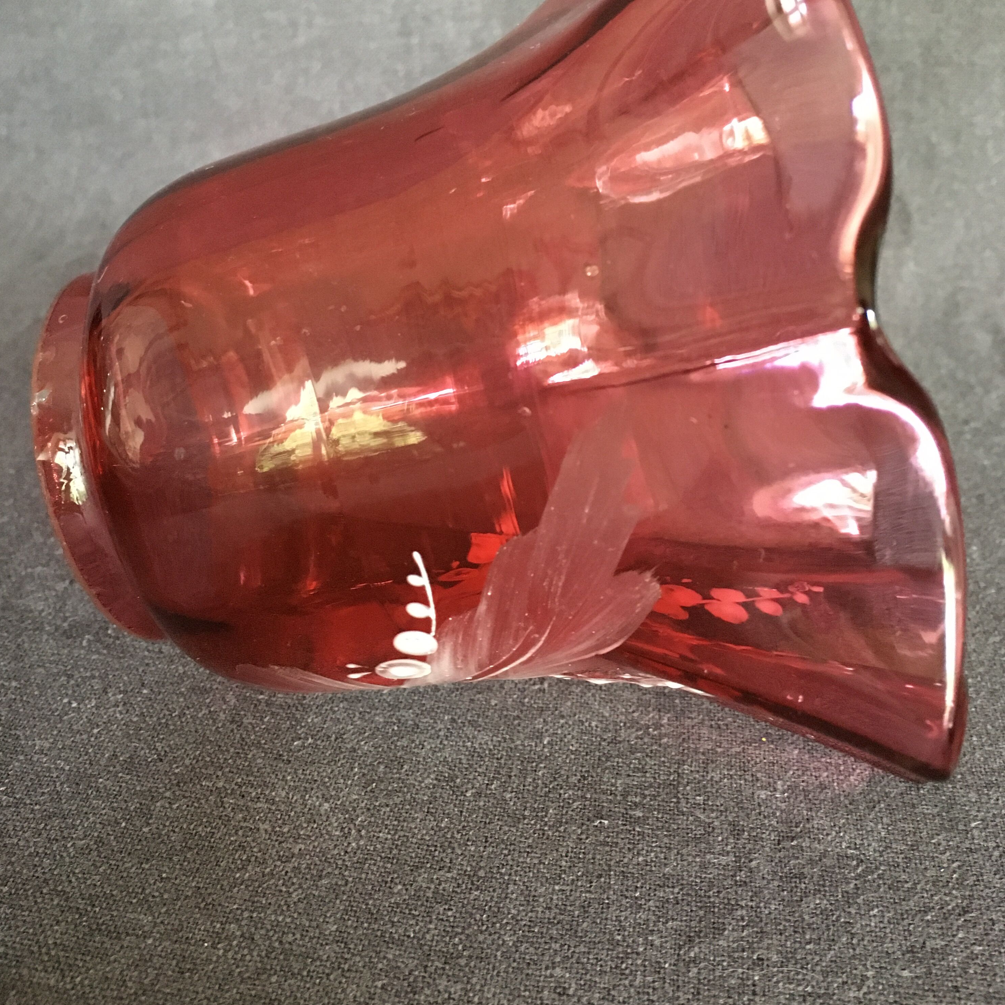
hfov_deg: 47.2
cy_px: 348
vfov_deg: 46.6
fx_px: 1150
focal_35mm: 35
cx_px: 507
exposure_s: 1/17
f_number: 2.2
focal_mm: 4.15
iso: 320
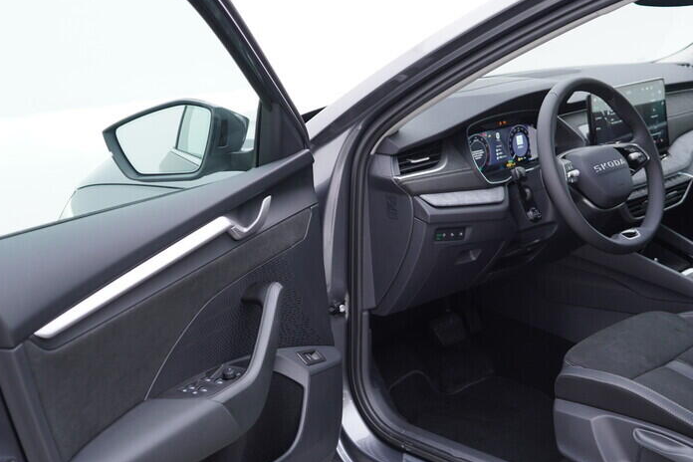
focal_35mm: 53
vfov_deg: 25.5
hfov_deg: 37.5
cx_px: 390
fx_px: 1020
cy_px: 278
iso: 125
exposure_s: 1/40
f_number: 2.8
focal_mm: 24
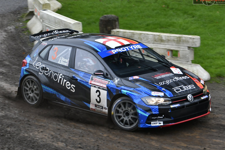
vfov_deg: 11.7
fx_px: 731
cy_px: 74
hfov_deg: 17.5
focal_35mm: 117
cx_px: 110
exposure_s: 1/250
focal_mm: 70
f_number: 3.5
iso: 500
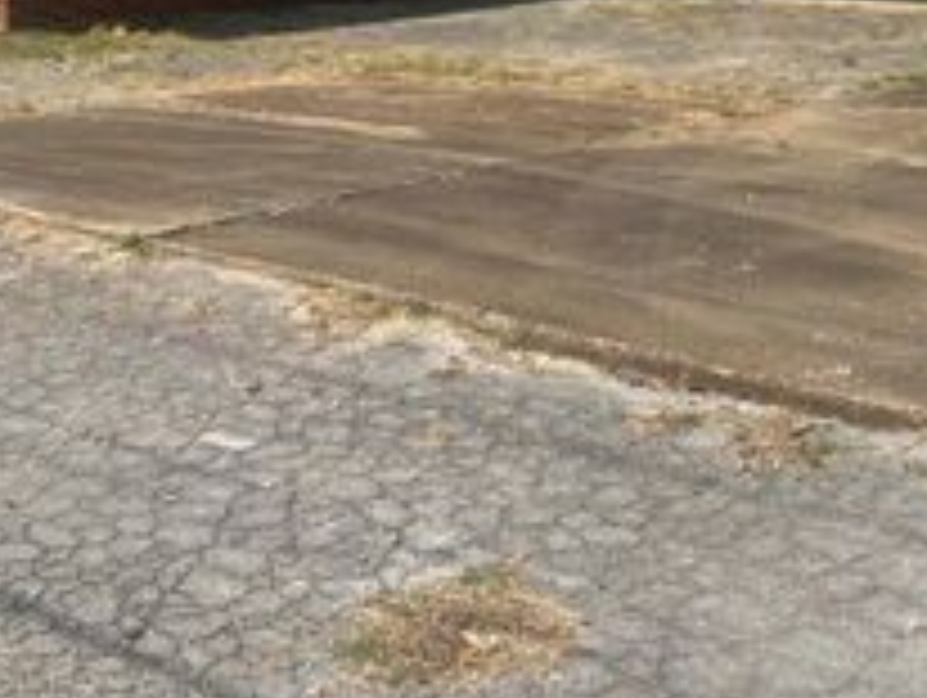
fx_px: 1689
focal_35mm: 63
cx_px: 234
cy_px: -79
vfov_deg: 22.0
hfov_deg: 30.2
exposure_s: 1/5319
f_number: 1.5
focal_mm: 5.7
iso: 50
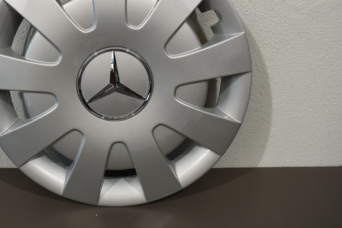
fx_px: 399
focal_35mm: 42
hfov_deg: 45.5
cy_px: 76
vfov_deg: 31.6
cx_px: 105
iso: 400
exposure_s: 1/125
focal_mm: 20
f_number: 5.6
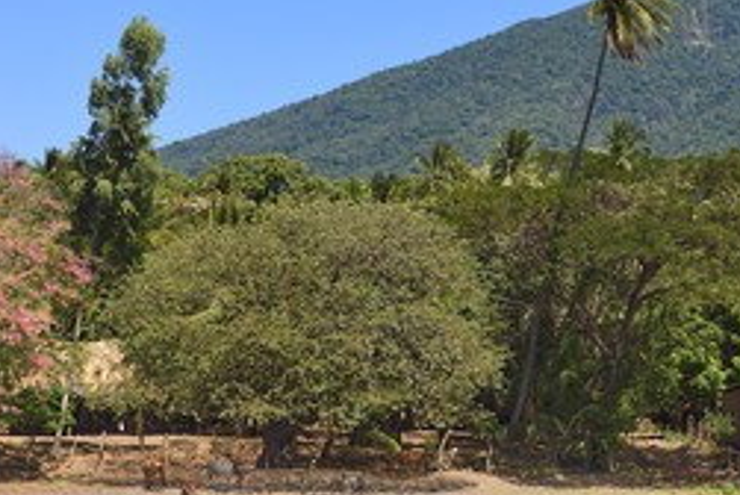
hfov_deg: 17.3
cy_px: 209
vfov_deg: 11.7
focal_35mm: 117
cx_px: 593
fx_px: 2408
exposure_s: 1/500
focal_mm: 70
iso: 200
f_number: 7.1
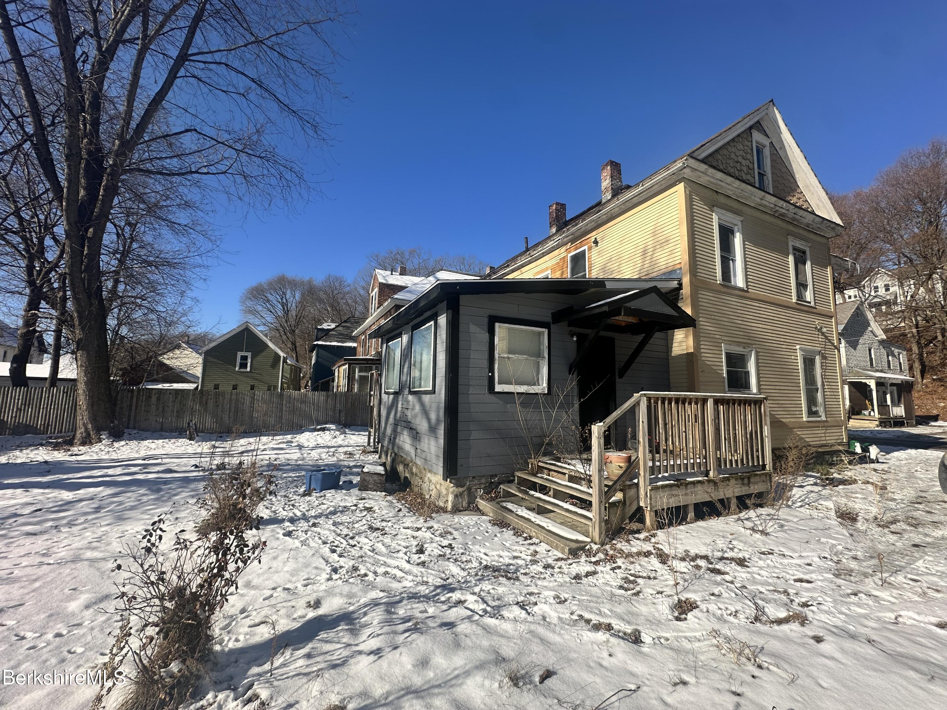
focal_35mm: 14
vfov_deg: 85.7
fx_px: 383
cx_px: 474
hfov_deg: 102.1
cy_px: 355
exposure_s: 1/1770
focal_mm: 2.22
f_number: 2.2
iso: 40
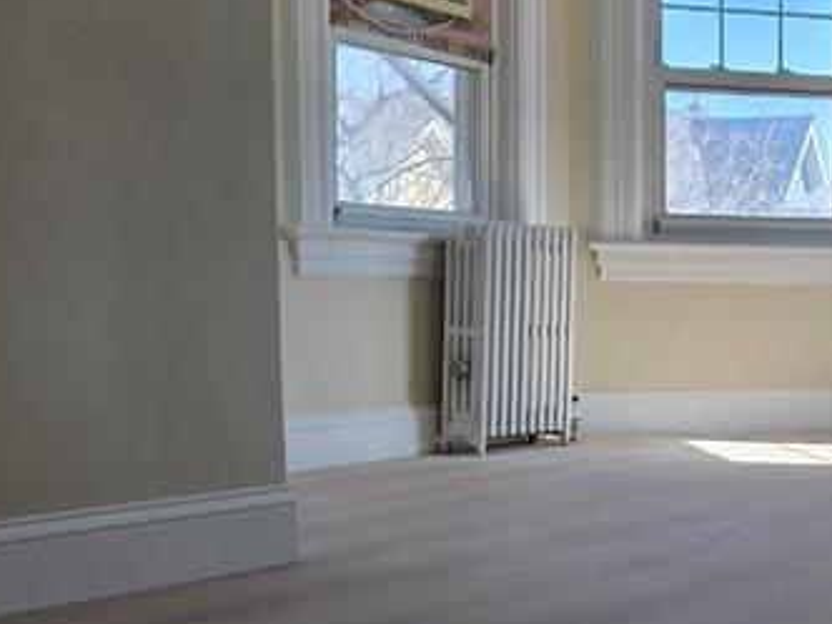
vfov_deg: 20.6
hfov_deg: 25.9
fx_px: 1706
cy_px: 461
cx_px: 850
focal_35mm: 71
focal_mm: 5.4
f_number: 1.8
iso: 80
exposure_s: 1/679
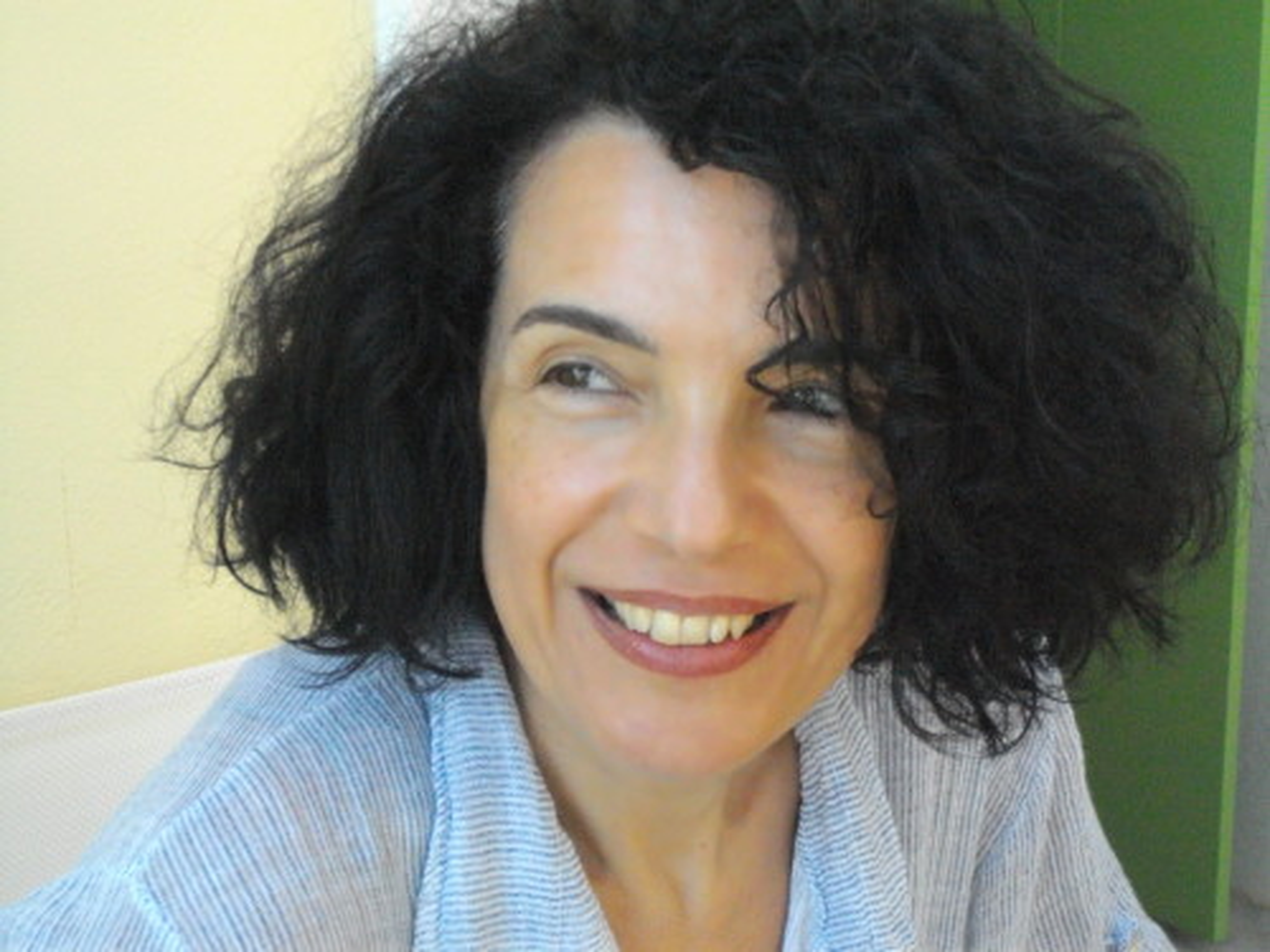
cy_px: 476
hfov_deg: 20.9
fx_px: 3449
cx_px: 635
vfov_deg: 15.7
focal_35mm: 94
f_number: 5.2
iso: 800
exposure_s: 1/80
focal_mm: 17.1
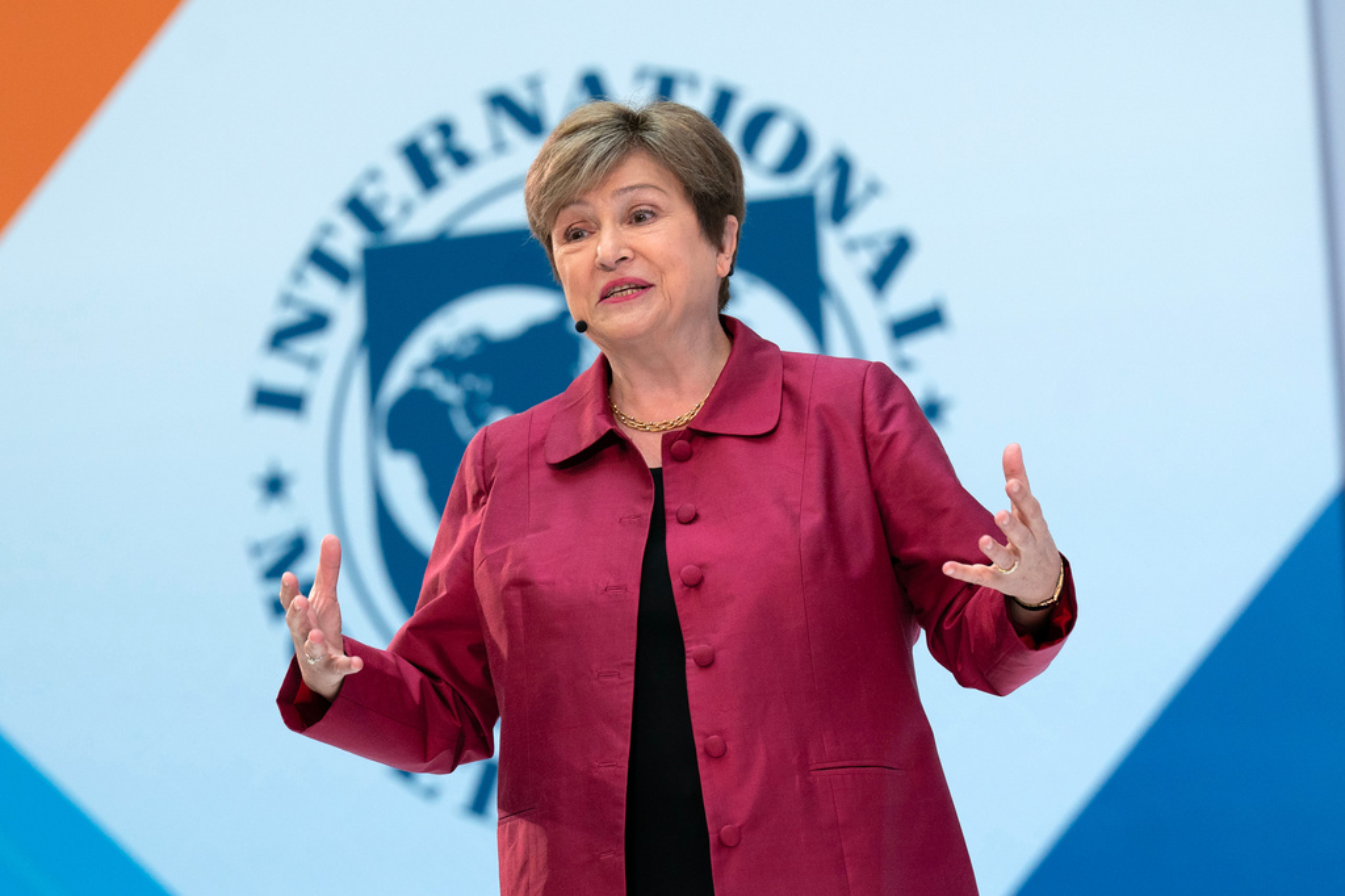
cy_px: 448
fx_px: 7469
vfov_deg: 6.9
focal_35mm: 200
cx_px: 672
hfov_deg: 10.3
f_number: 4.5
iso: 1250
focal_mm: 200
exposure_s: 1/500
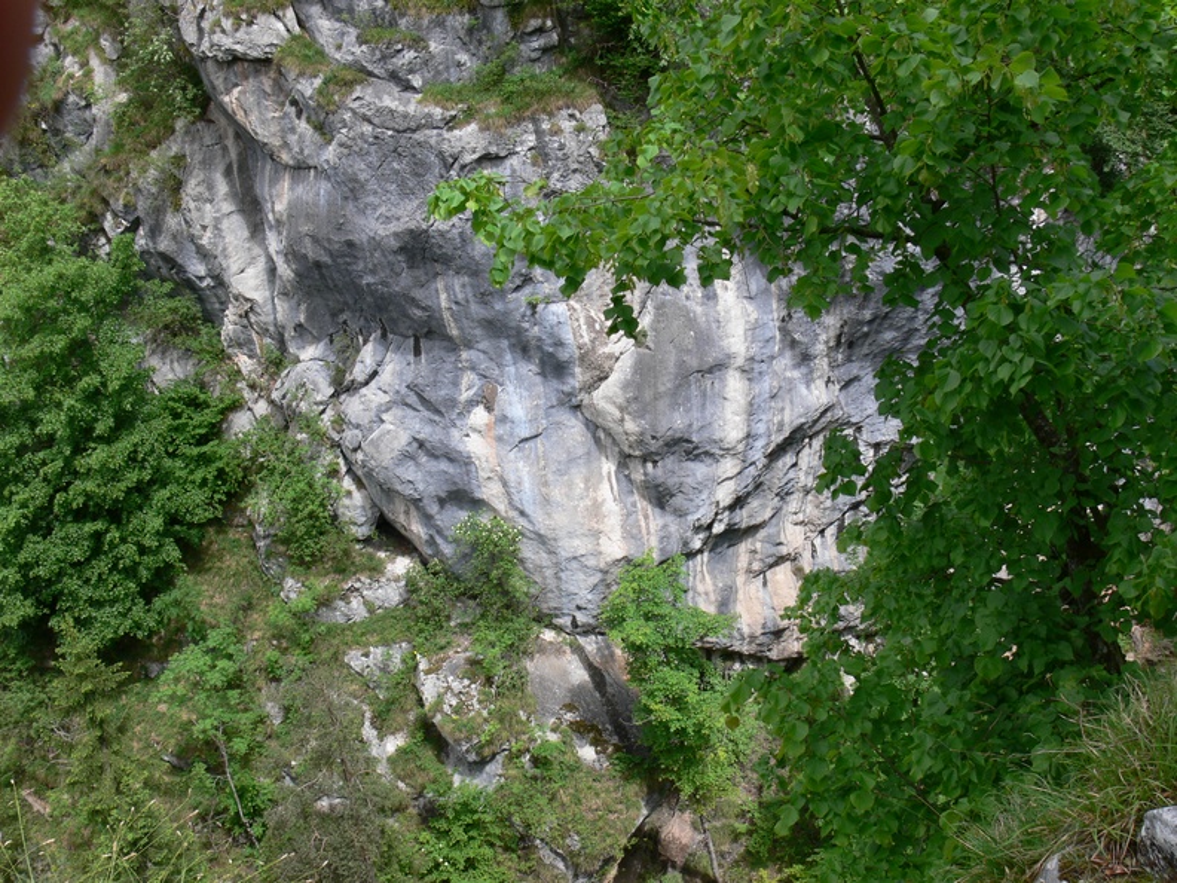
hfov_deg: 52.6
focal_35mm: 35
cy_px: 442
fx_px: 1190
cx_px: 588
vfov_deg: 40.7
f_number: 5.6
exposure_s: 1/160
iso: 80
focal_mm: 7.4
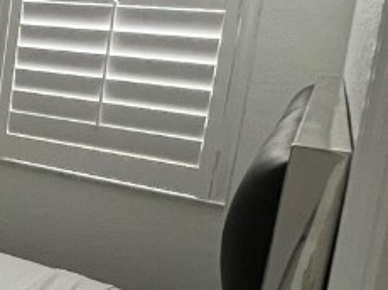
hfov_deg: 22.4
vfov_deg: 25.0
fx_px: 649
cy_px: 88
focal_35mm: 58
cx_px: -283
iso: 640
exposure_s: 1/60
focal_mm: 1.57
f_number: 1.8
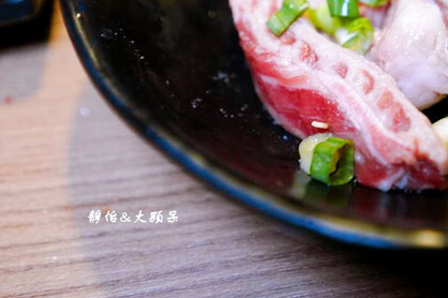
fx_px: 709
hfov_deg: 33.7
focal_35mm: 57
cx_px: 377
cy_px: 14
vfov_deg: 23.0
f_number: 2.8
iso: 320
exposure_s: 1/30
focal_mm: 28
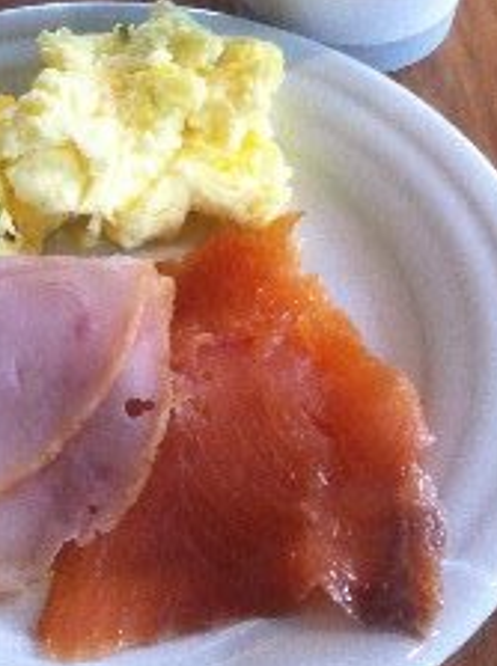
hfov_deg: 15.9
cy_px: -40
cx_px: 98
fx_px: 1768
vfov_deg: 20.5
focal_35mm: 92
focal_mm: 3.85
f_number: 2.8
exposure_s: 1/15
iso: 100
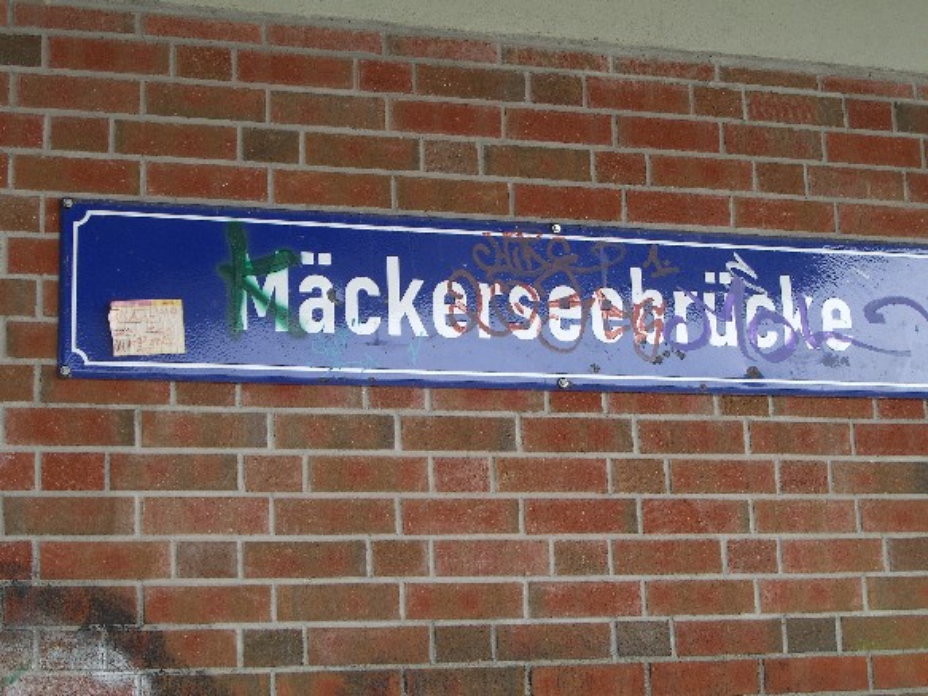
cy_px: 348
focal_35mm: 68
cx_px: 464
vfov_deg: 21.6
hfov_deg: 28.6
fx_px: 1823
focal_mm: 14.2
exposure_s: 1/200
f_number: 4
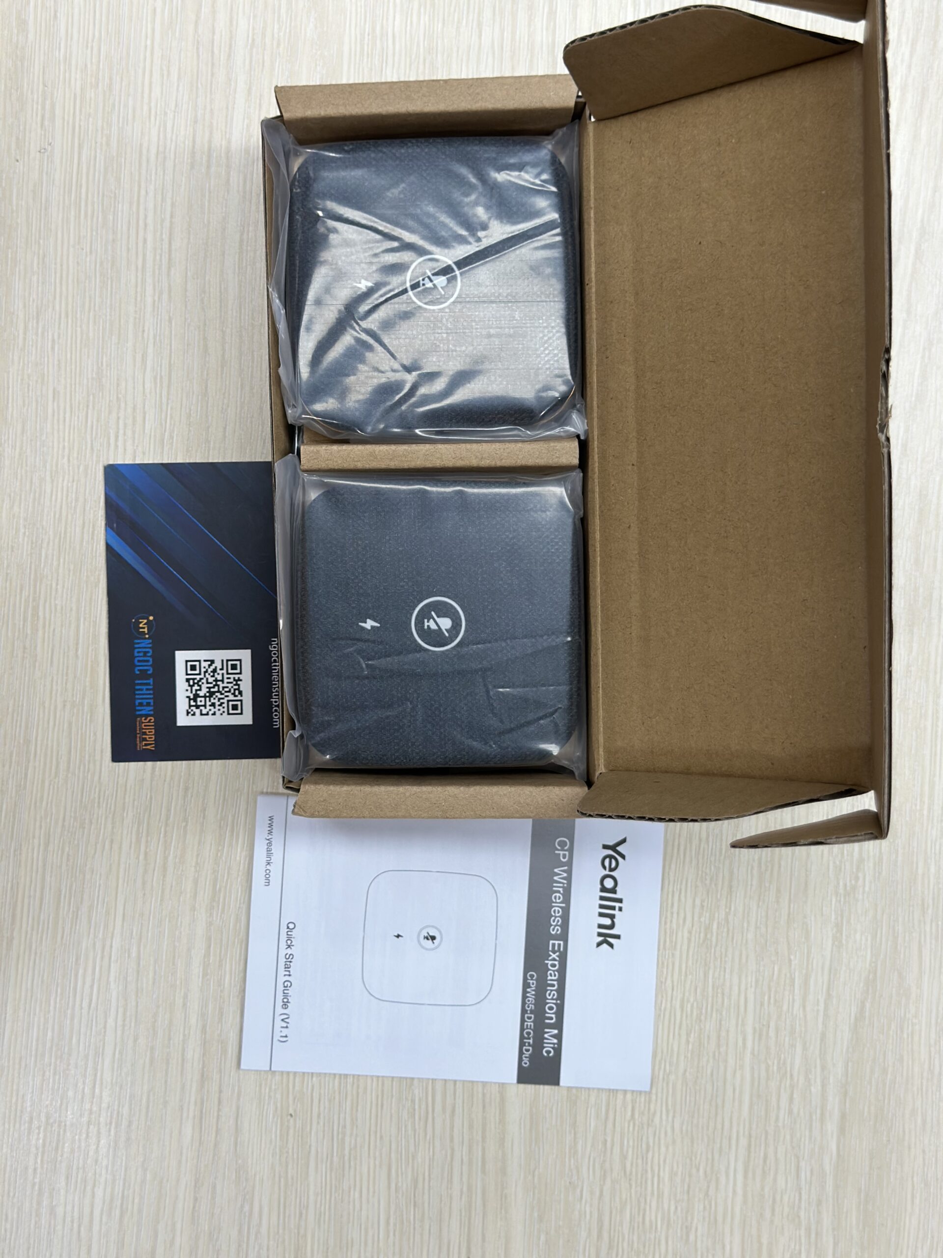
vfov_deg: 39.7
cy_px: 629
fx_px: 1743
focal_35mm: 48
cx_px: 472
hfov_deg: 30.3
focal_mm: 6.86
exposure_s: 1/141
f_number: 1.78
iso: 80
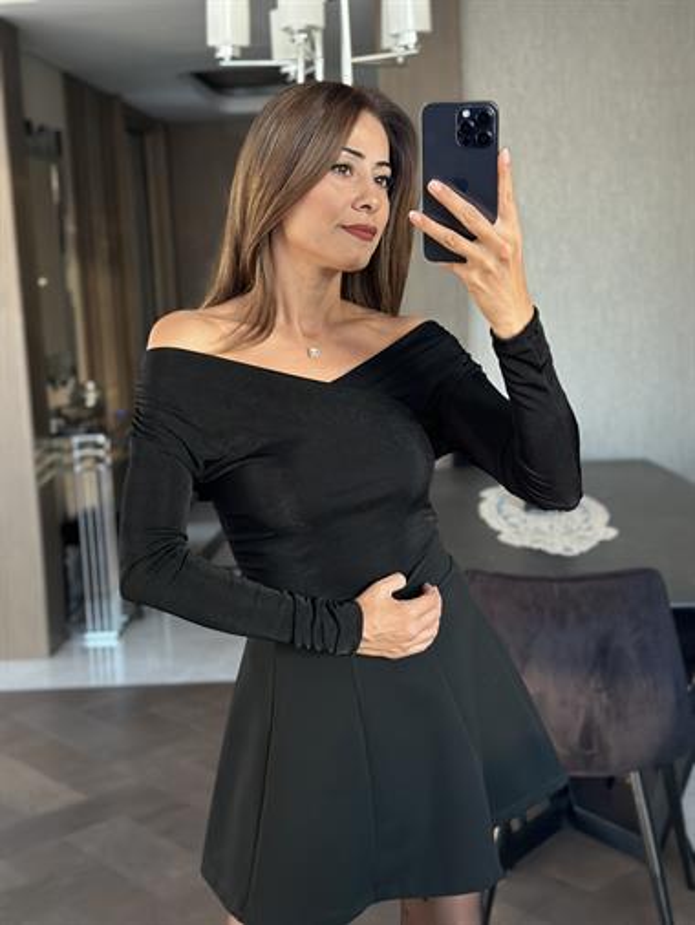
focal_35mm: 48
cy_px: 462
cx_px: 348
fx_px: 1284
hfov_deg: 30.3
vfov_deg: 39.6
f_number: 1.78
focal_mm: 6.86
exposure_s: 1/60
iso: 320
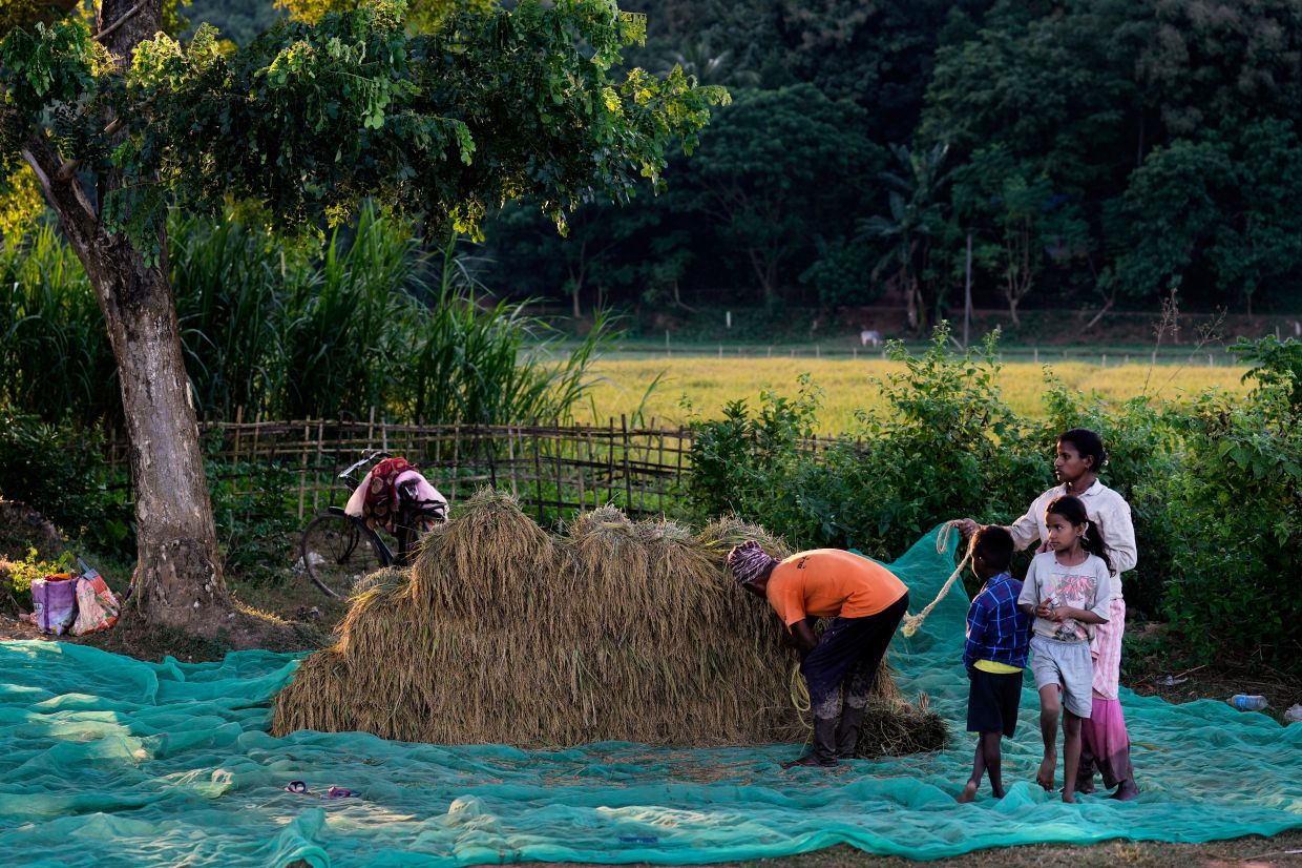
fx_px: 2531
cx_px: 651
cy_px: 434
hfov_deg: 28.9
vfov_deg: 19.4
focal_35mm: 70
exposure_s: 1/640
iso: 400
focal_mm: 70
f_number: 4
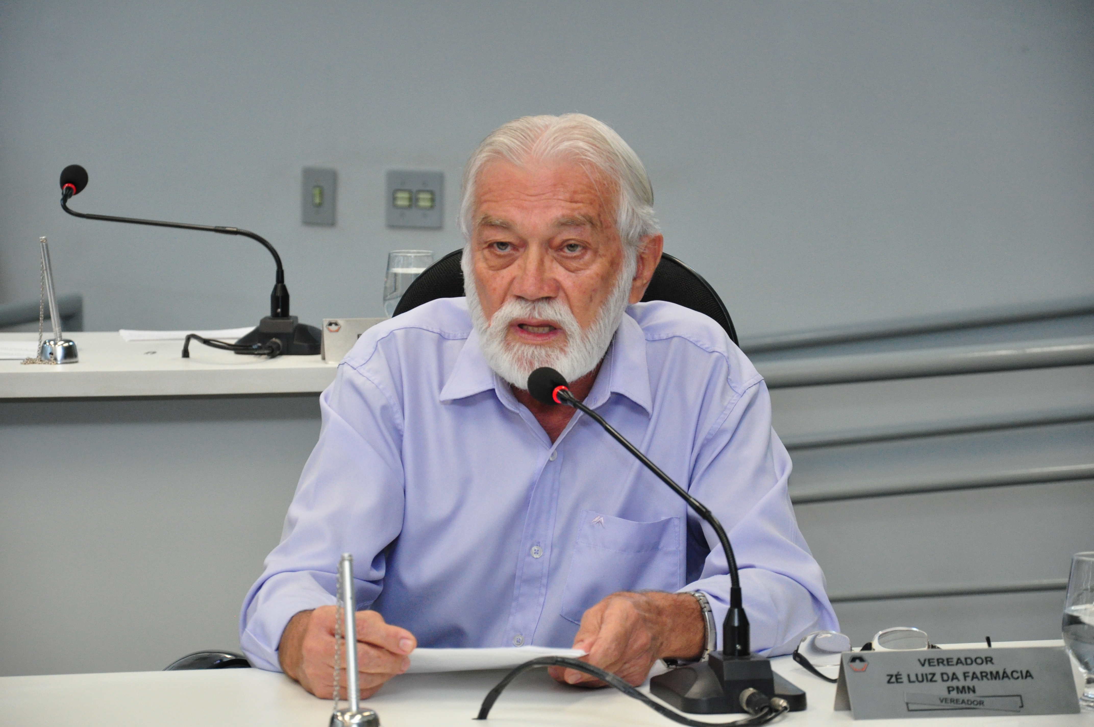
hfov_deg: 14.0
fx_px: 4462
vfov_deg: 9.3
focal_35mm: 147
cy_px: 364
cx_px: 547
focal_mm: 98
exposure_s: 1/160
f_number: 5.6
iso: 1600
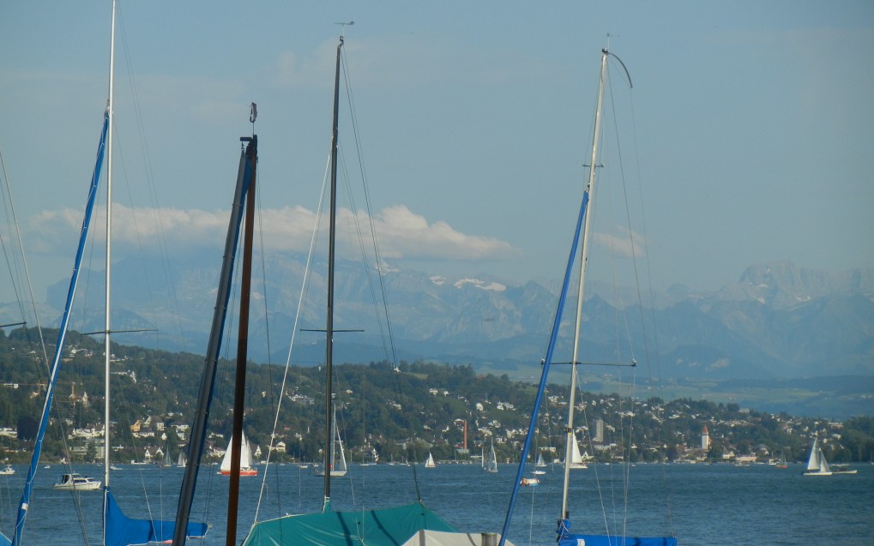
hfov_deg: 9.8
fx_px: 5074
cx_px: 438
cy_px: 300
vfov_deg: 6.2
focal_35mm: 213
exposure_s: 1/311
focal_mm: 36
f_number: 9.4
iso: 160
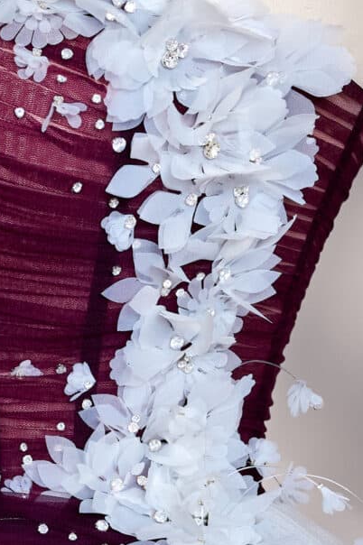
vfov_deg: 9.7
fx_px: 3210
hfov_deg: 6.5
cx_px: 7
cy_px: 346
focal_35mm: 212
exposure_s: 1/100
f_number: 6.3
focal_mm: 50
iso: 640
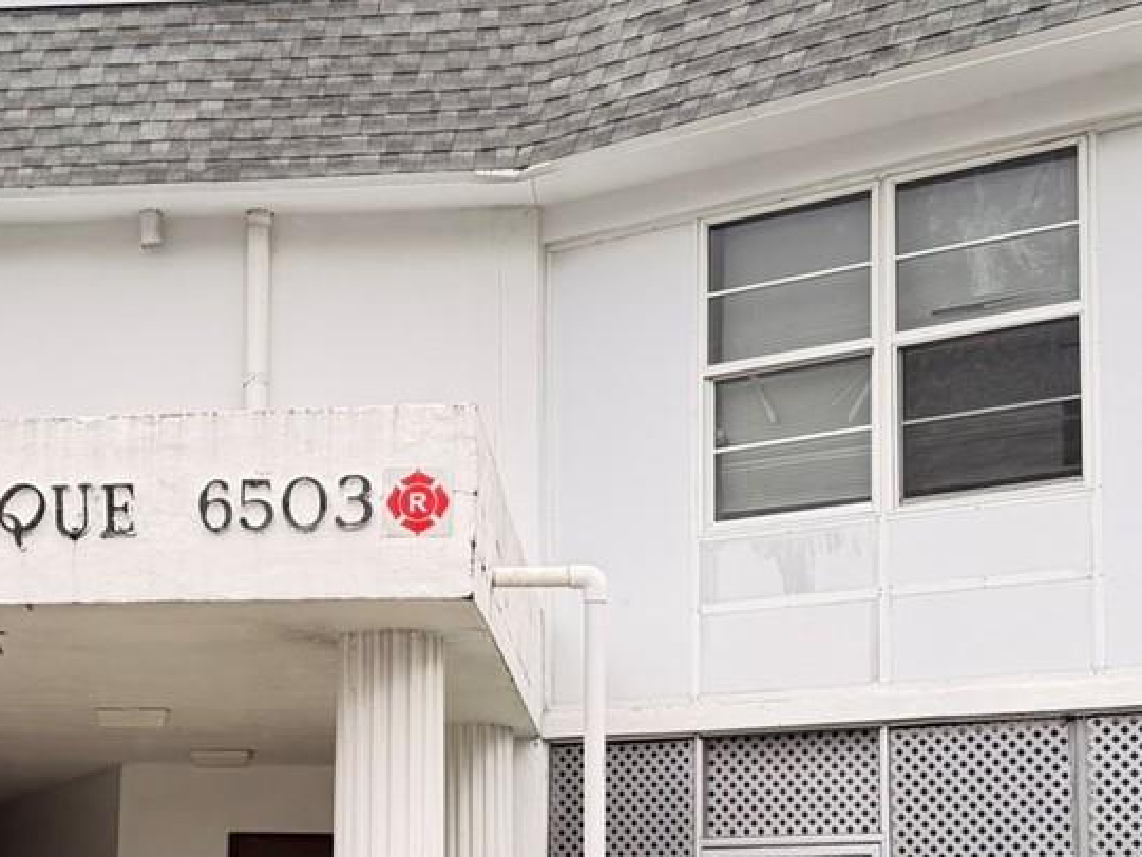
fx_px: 2343
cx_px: 258
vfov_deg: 20.5
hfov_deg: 27.0
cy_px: 692
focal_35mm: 71
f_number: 1.78
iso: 100
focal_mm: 6.76
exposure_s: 1/831
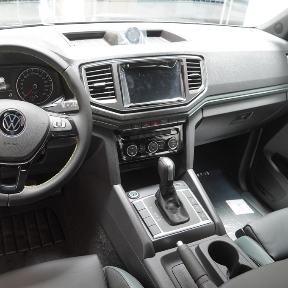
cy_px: 144
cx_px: 100
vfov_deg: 50.2
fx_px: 307
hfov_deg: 49.5
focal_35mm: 33
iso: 320
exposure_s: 1/60
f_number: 4
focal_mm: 17
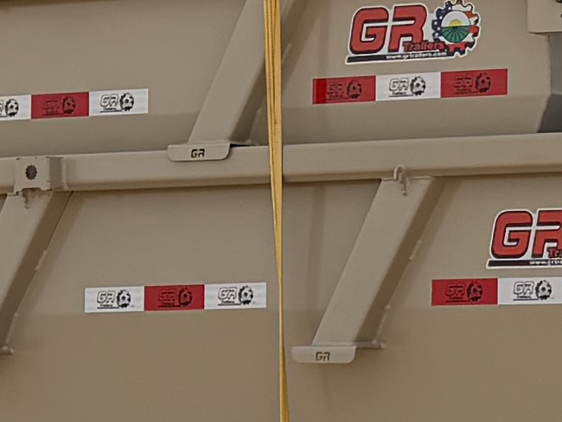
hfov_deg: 10.4
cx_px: 748
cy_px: 165
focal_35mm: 185
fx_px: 3004
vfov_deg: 8.0
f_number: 1.78
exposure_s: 1/6711
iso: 80
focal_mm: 6.76
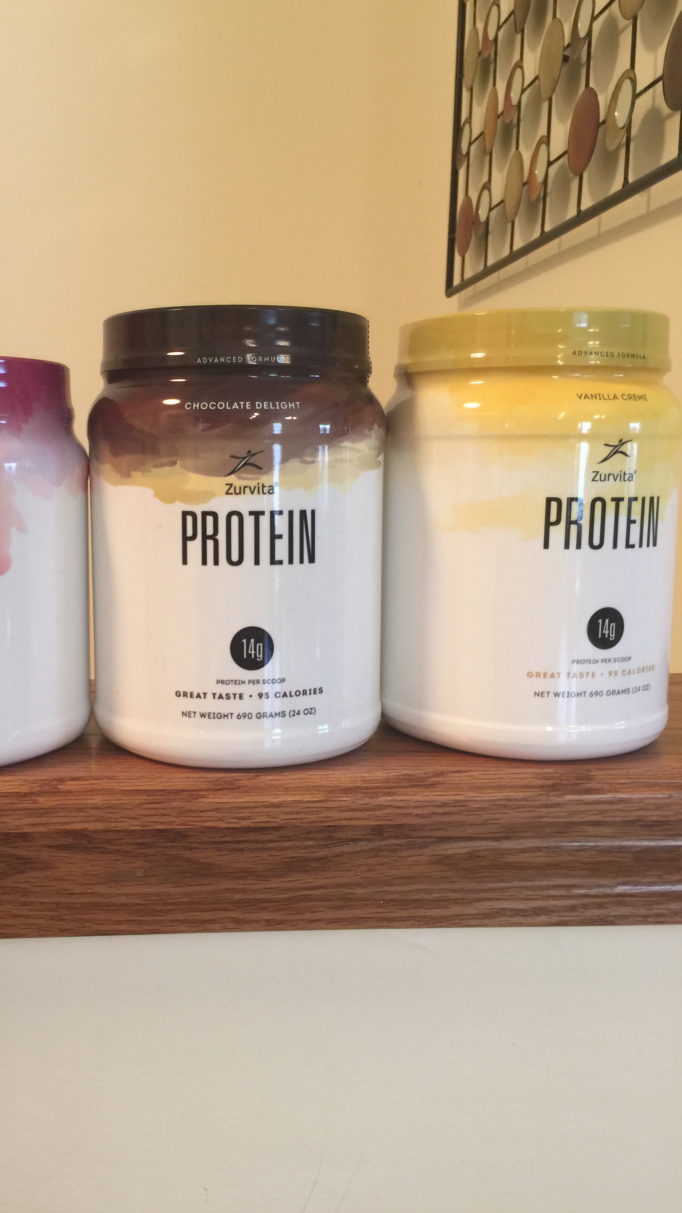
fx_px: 1029
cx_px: 225
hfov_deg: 36.3
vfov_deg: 61.0
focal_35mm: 32
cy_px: 603
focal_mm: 4.15
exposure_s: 1/15
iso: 50
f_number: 2.2
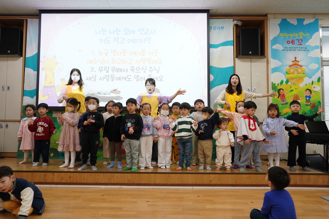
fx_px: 256
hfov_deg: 65.5
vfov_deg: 46.4
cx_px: 164
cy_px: 110
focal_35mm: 28
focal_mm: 28
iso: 2500
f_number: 5.6
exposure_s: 1/160
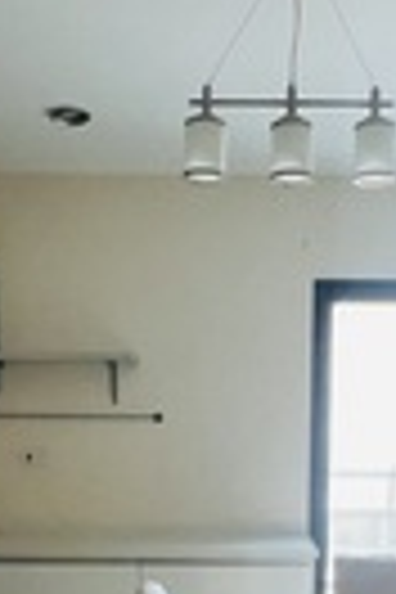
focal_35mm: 47
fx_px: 775
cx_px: 241
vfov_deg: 38.6
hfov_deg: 28.6
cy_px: 551
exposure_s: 1/99
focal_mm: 1.57
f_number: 1.8
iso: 100
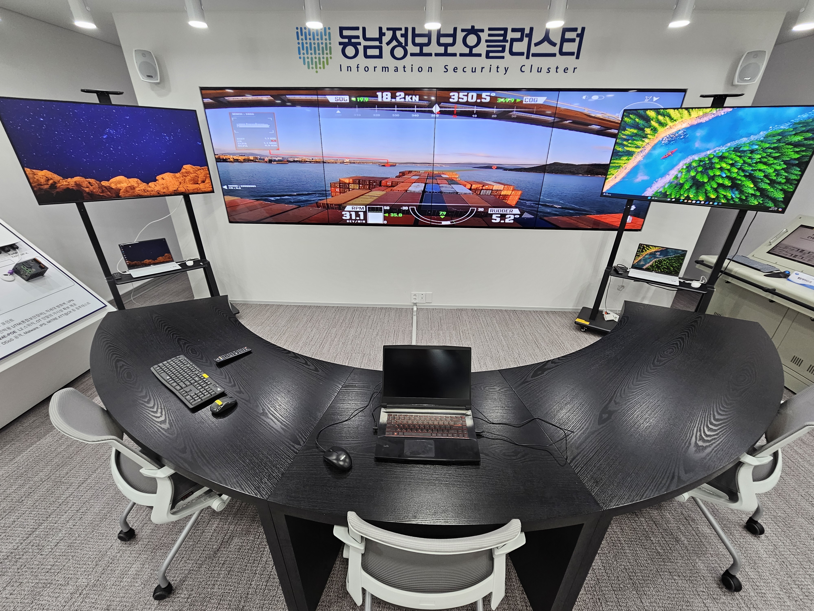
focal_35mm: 13
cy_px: 306
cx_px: 407
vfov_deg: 89.9
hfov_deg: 106.2
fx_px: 306
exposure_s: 1/60
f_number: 2.2
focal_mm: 2.2
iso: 100
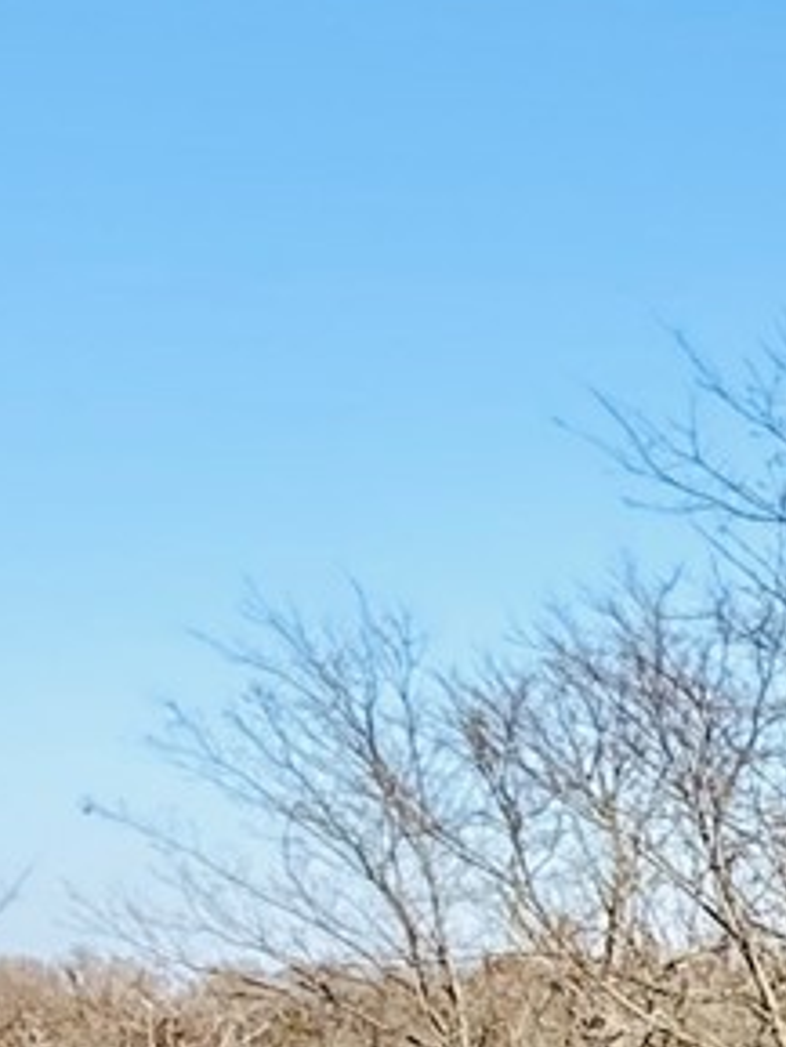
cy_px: 1344
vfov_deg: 19.5
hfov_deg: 11.2
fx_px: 2814
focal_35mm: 93
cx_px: 2238
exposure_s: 1/1312
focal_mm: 2.22
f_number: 2.2
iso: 50
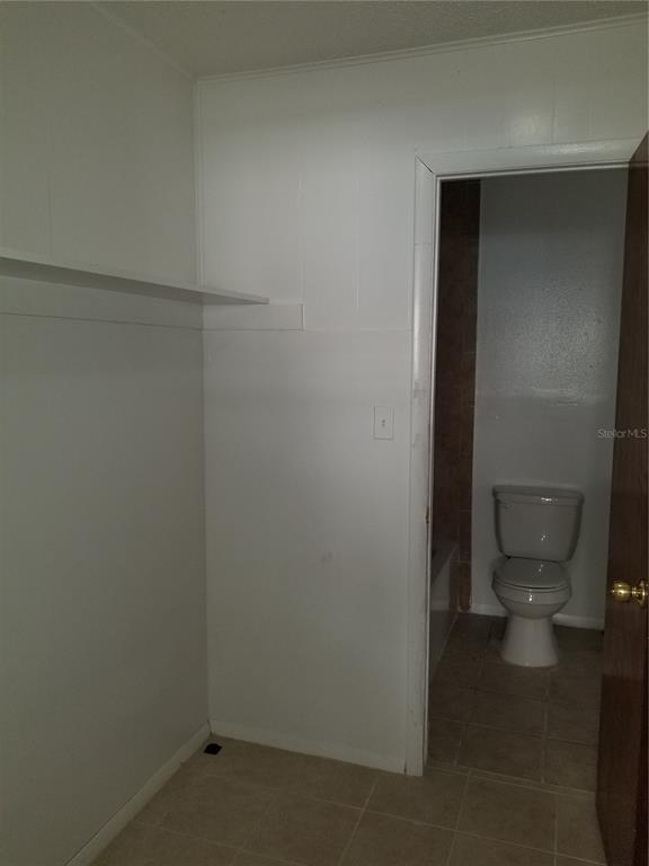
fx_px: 650
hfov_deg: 53.1
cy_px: 433
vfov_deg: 67.3
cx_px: 324
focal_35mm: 26
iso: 100
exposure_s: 1/60
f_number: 1.7
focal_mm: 4.3
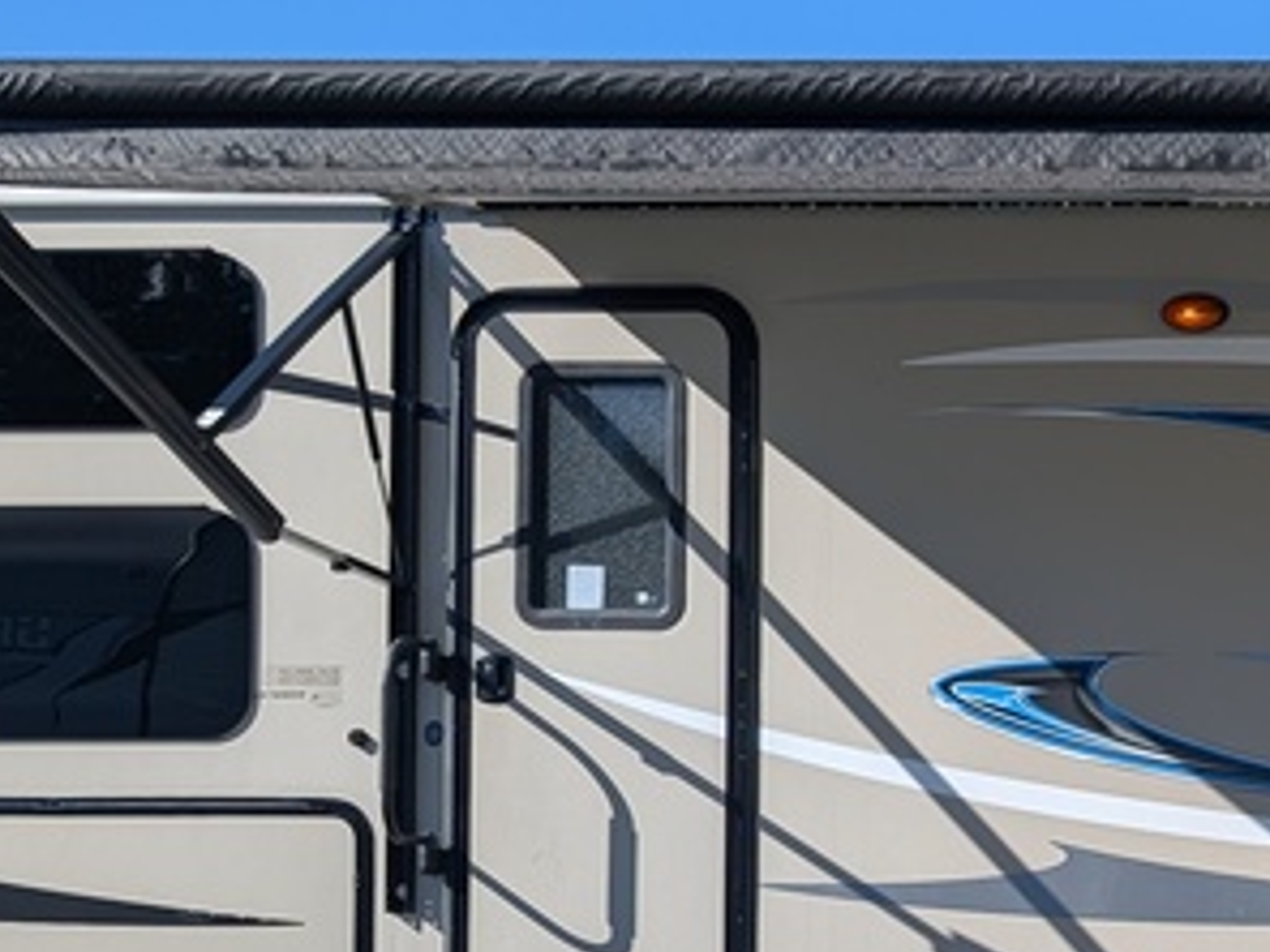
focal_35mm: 83
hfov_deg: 21.8
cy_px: 806
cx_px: 1523
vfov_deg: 17.6
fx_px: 3045
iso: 18
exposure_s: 1/1110
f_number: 1.68
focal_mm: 6.9
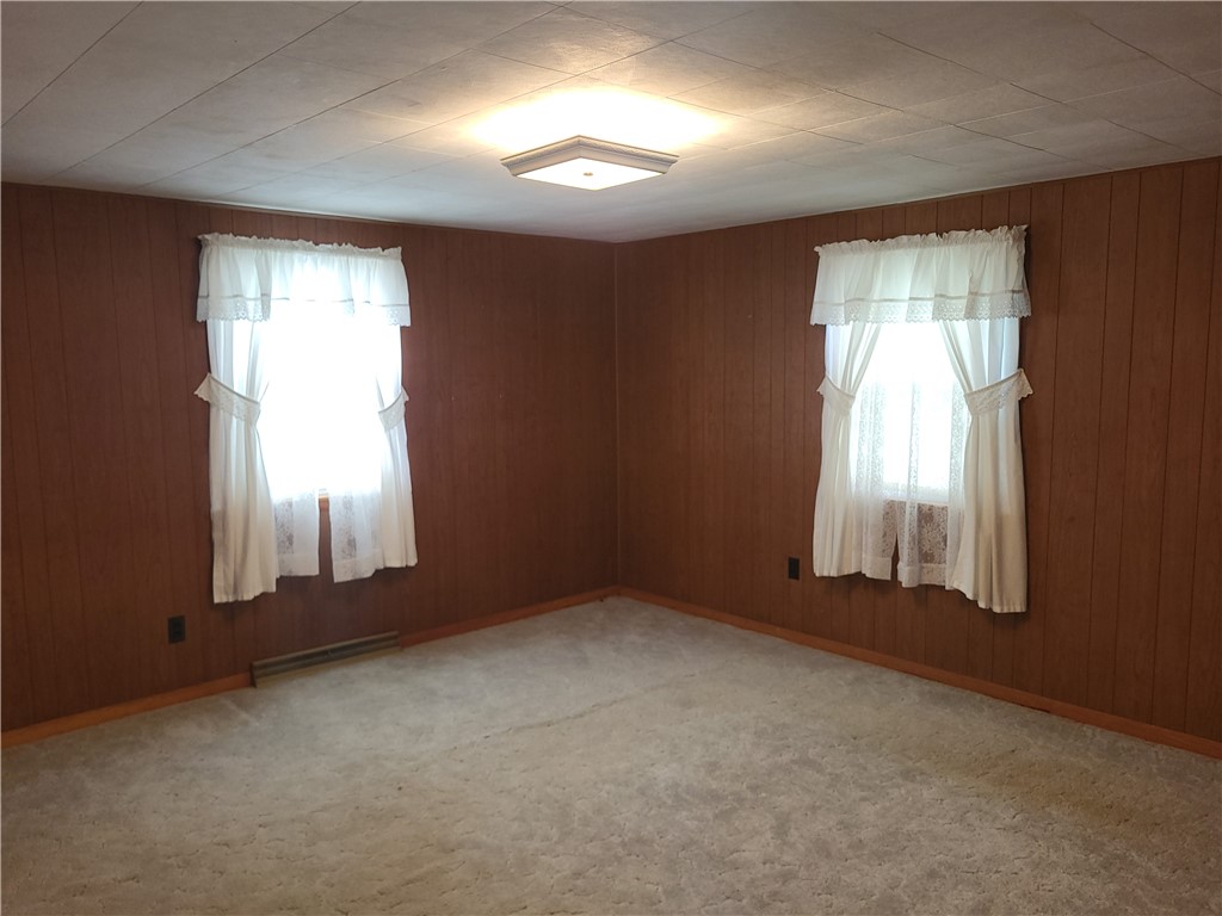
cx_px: 611
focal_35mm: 26
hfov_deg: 67.3
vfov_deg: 53.1
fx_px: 918
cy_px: 458
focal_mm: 5.4
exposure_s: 1/40
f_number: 1.8
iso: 100
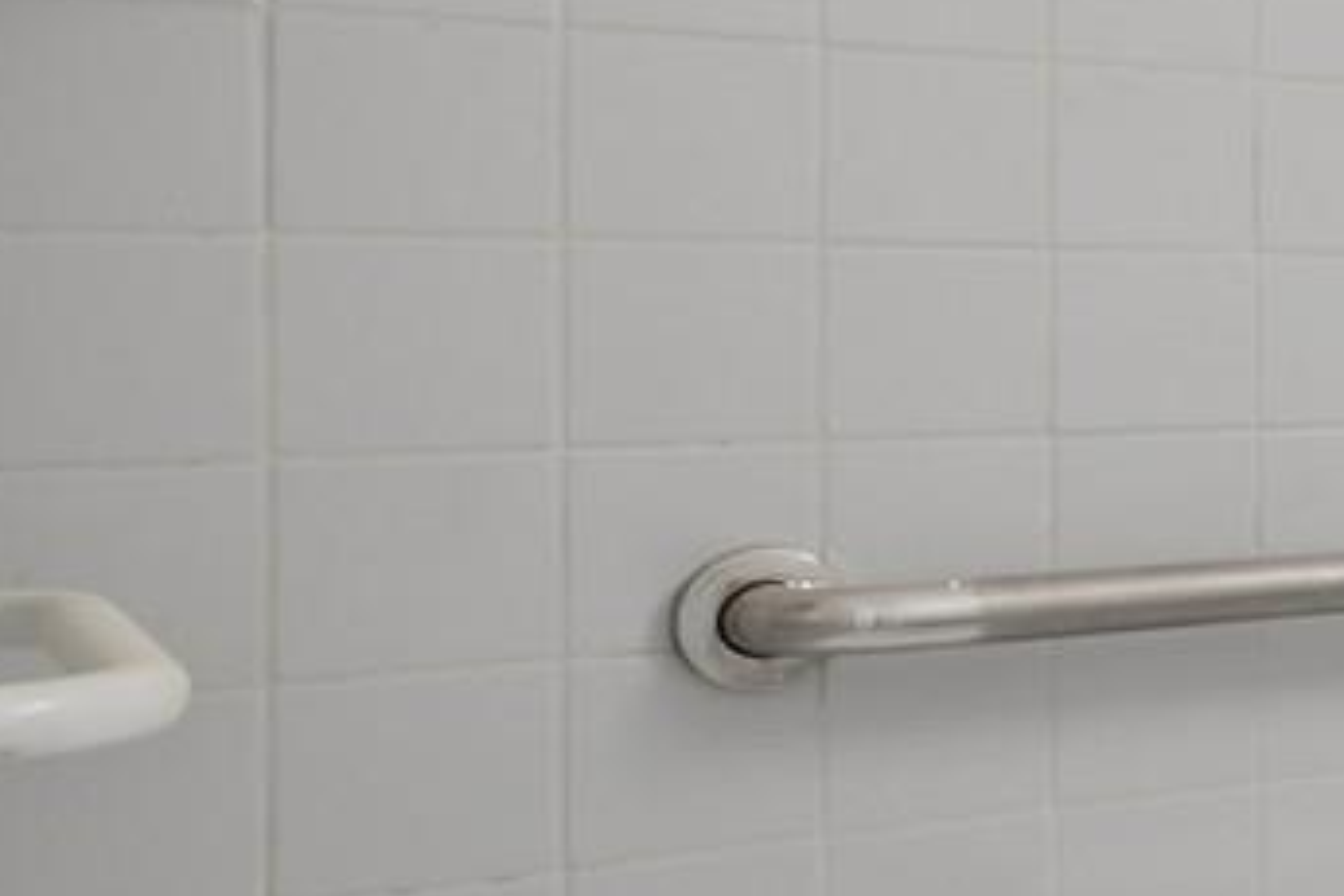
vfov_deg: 20.9
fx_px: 2426
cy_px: 366
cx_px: 2715
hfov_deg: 18.7
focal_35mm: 65
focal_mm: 14
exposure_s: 1/100
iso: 250
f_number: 8
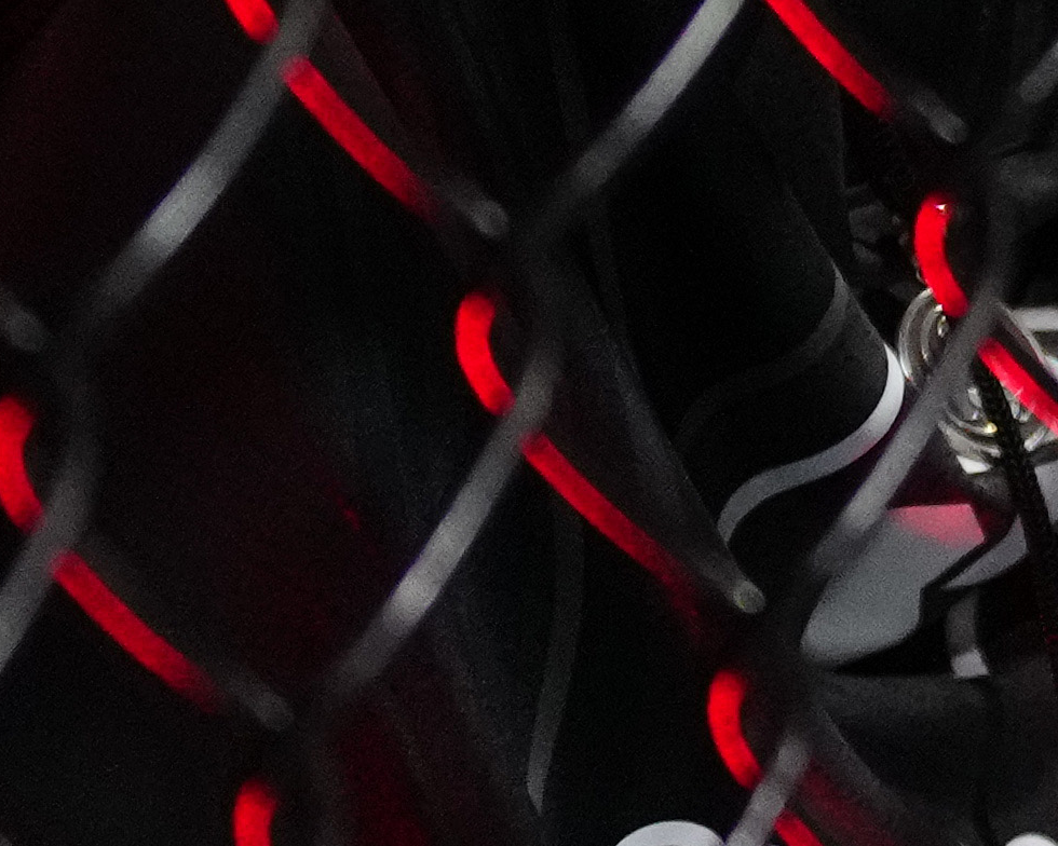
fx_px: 18130
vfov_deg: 2.6
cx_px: 2924
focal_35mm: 579
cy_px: -1650
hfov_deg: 3.3
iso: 3200
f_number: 3.2
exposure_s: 1/1250
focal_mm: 70
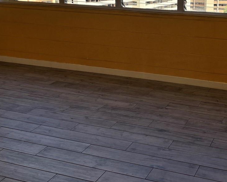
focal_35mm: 56
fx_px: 376
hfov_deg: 33.0
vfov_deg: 26.5
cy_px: 29
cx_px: 169
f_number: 1.6
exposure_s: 1/1845
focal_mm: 5.96
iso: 50
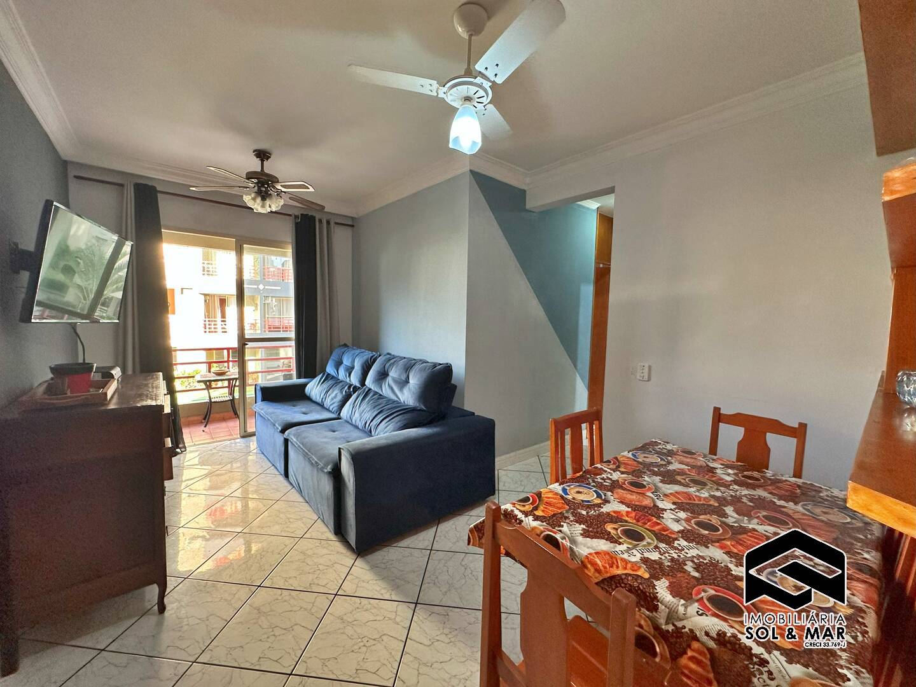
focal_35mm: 14
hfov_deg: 102.1
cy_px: 344
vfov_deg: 85.7
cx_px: 458
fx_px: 370
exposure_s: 1/120
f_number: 2.2
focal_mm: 2.22
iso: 160
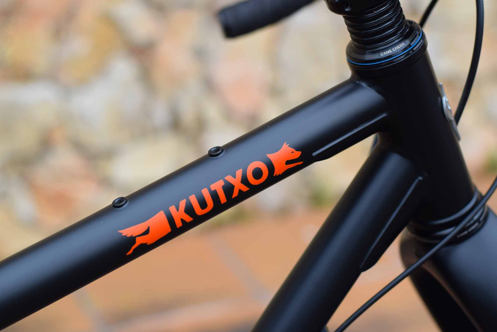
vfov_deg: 18.2
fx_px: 1035
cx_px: 248
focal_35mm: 75
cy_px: 166
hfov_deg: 27.0
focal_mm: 50
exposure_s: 1/400
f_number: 3.2
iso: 100
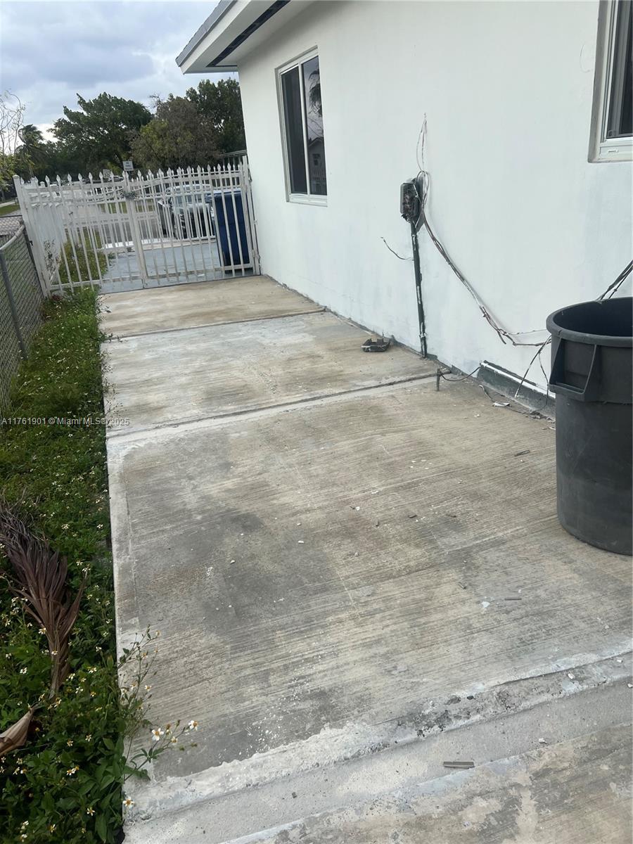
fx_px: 634
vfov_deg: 67.3
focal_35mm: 26
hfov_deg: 53.1
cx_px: 316
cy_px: 422
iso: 50
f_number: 1.5
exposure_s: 1/1621
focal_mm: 5.7
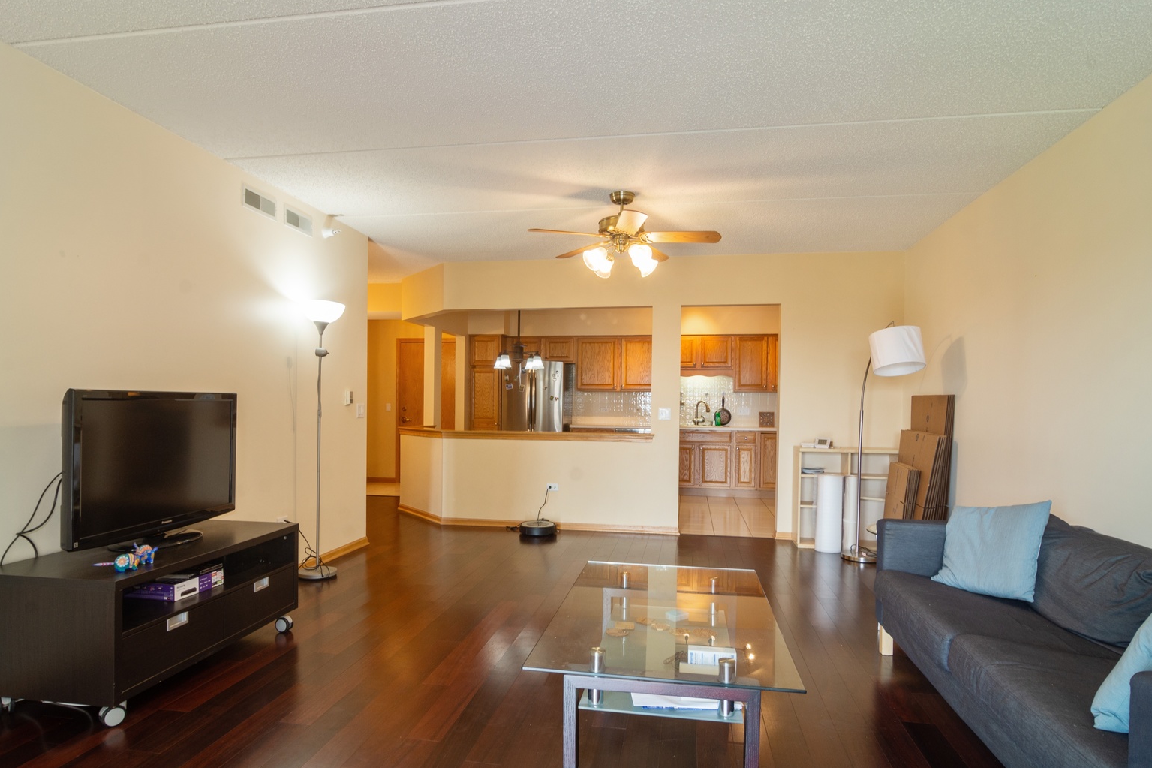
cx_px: 558
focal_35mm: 19
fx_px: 608
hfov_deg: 86.9
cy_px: 396
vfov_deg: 64.5
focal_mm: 12
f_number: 8
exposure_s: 1/3
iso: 200
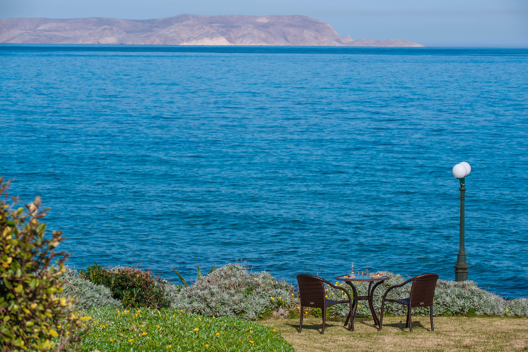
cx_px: 264
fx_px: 1834
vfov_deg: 11.0
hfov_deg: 16.4
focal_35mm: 125
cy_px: 176
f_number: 8
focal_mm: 125
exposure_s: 1/500
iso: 200
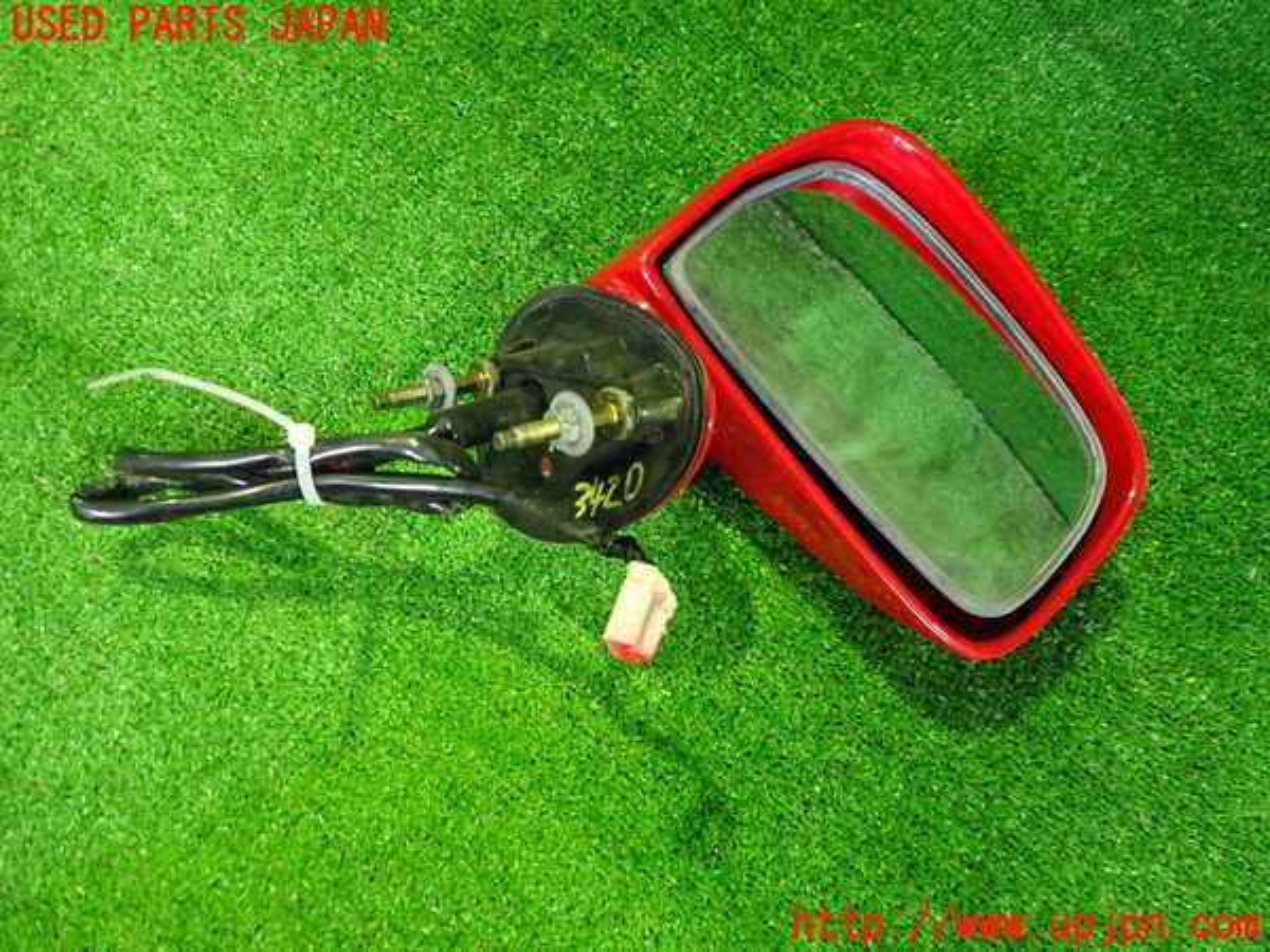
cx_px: 635
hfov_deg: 60.0
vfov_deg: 46.8
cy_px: 476
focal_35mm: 30
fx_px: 1101
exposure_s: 1/25
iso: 800
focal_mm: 5.4
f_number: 2.3
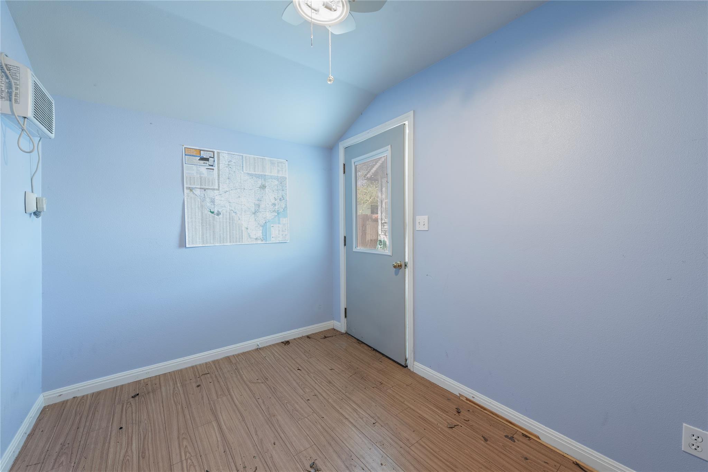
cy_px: 236
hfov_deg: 104.2
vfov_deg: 81.2
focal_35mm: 14
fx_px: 275
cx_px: 354
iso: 400
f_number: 8
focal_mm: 14
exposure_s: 1/2
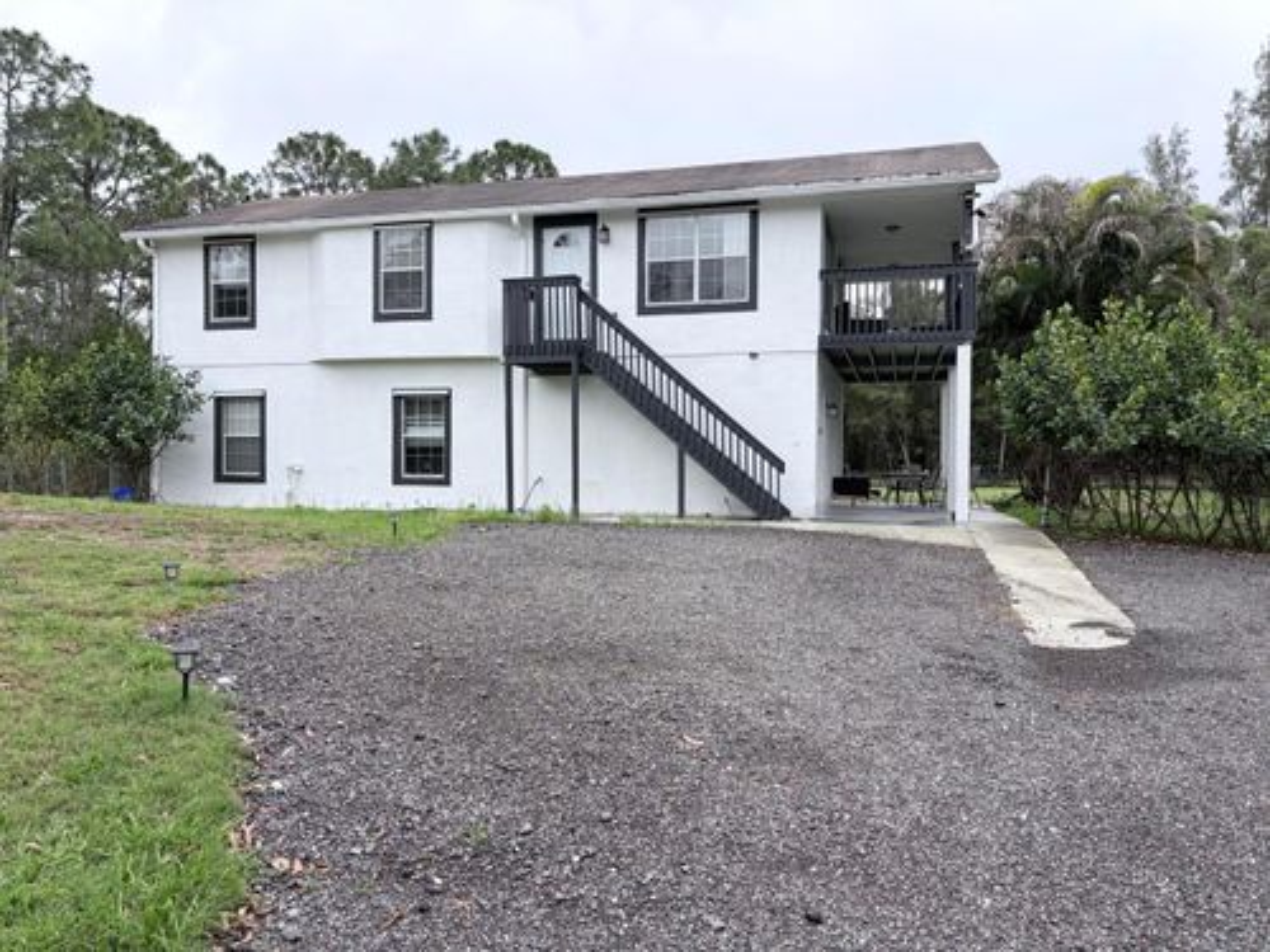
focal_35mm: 26
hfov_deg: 67.3
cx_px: 635
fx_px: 954
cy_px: 476
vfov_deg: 53.1
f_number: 1.6
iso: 50
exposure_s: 1/1953
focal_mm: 5.96
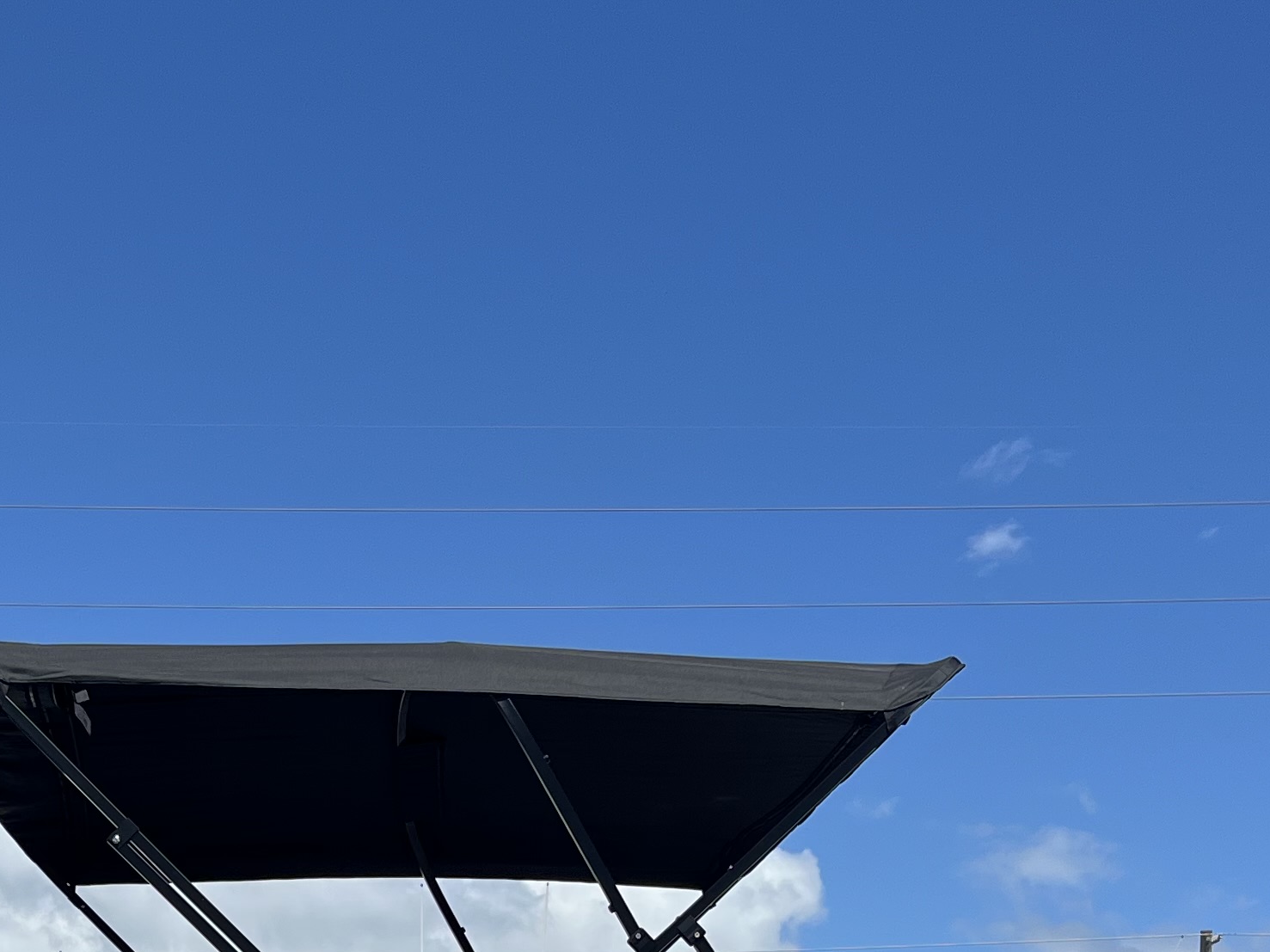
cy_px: 1245
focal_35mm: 71
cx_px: 268
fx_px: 2604
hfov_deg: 26.9
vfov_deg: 19.1
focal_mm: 5.1
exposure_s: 1/3745
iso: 50
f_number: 1.6
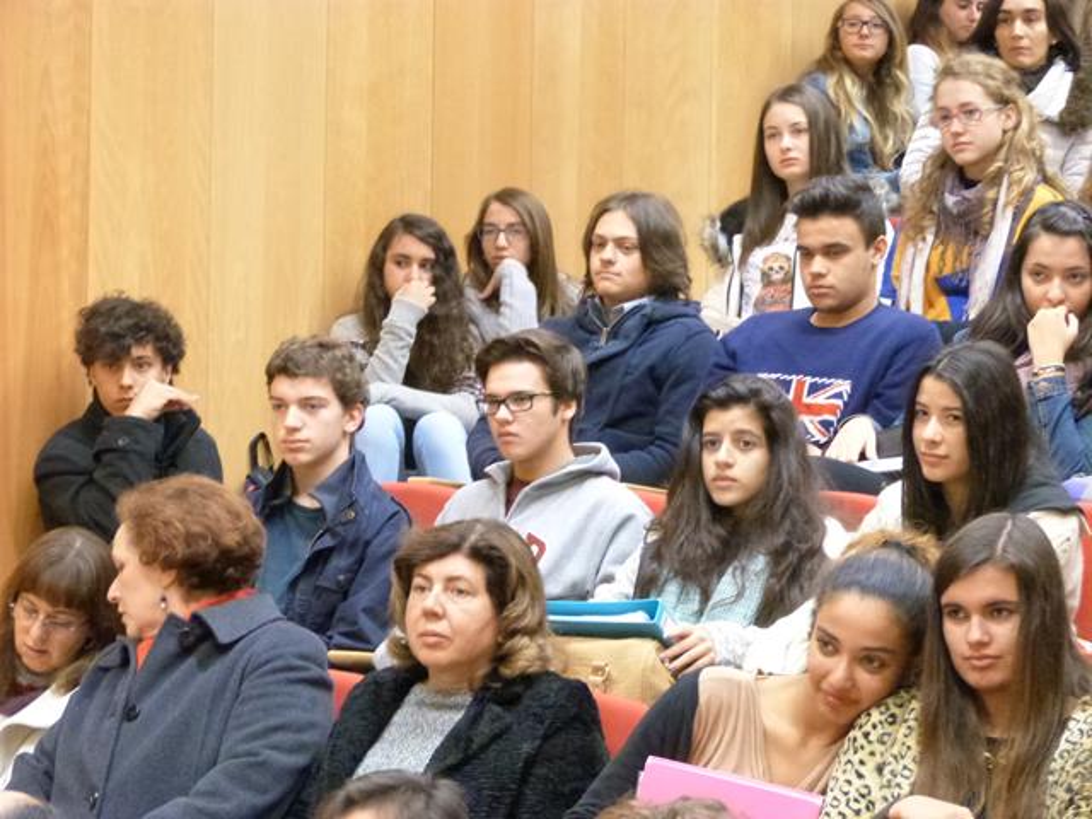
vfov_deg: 13.3
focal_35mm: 111
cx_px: 546
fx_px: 3502
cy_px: 410
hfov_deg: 17.7
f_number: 3.5
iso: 1000
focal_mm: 20.1
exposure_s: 1/15
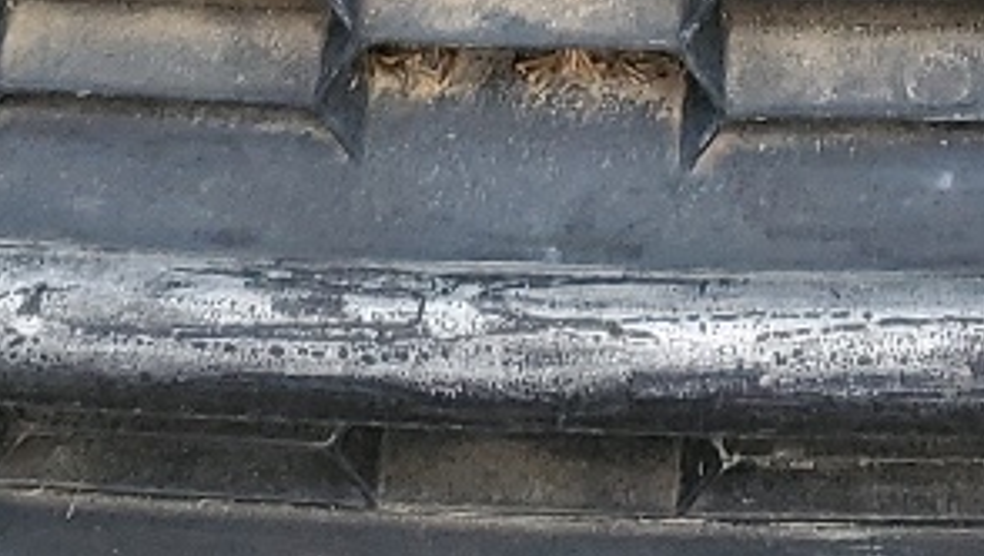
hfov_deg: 13.9
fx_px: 4022
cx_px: 743
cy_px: -945
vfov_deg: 7.2
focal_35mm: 154
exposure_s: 1/1667
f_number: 1.5
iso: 50
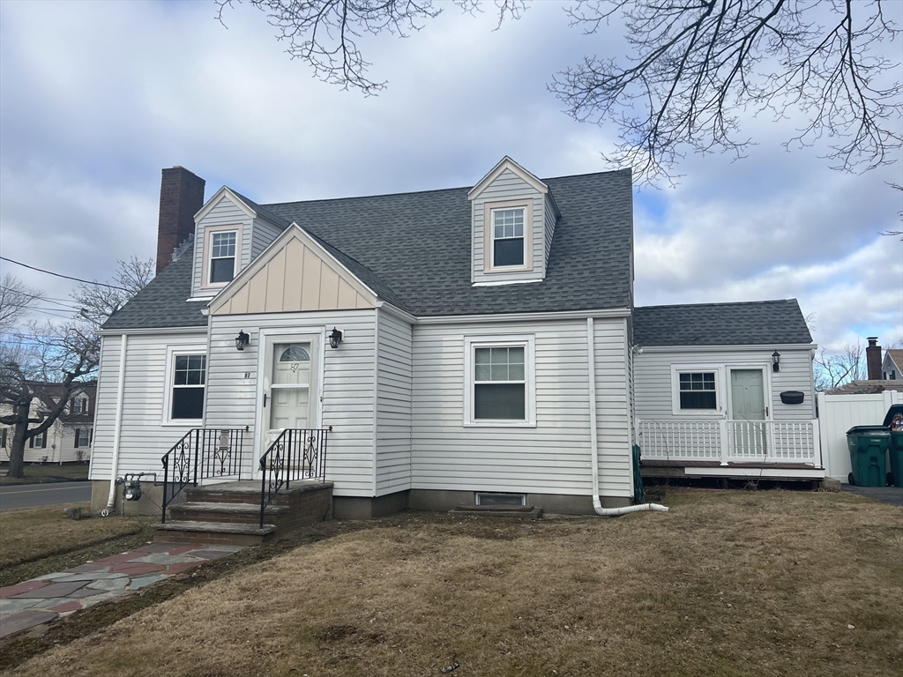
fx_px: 678
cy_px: 338
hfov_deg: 67.3
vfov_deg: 53.1
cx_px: 452
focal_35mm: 26
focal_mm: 5.7
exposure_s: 1/3571
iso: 50
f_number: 1.5
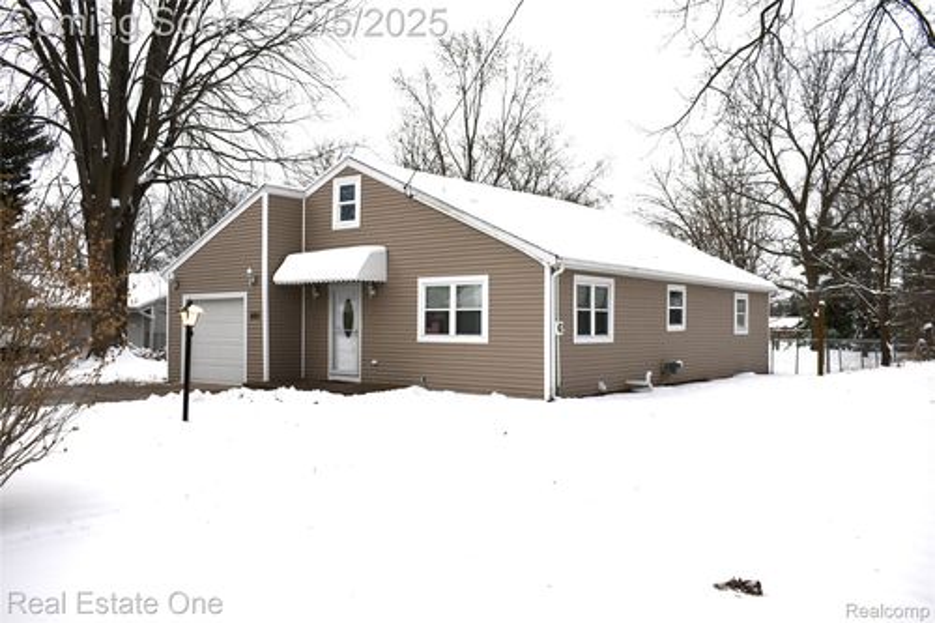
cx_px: 468
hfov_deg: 61.9
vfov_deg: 43.6
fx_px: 779
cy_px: 312
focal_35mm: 30
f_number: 5
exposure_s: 1/200
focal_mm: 20
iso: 320
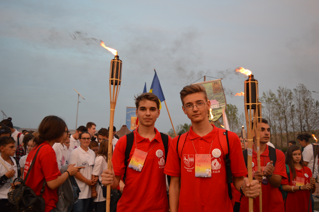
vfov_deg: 47.8
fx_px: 239
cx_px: 160
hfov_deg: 67.4
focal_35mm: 27
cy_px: 106
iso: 400
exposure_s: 1/60
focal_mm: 18
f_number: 4
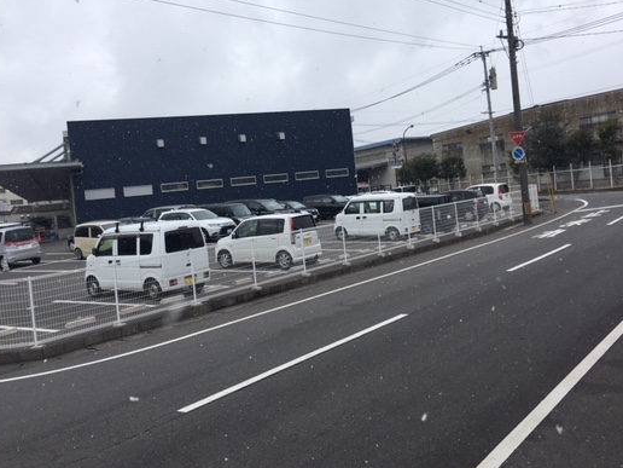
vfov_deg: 39.6
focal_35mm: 36
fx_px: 648
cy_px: 208
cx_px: 315
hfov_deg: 51.4
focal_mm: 4.15
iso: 25
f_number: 2.2
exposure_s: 1/625
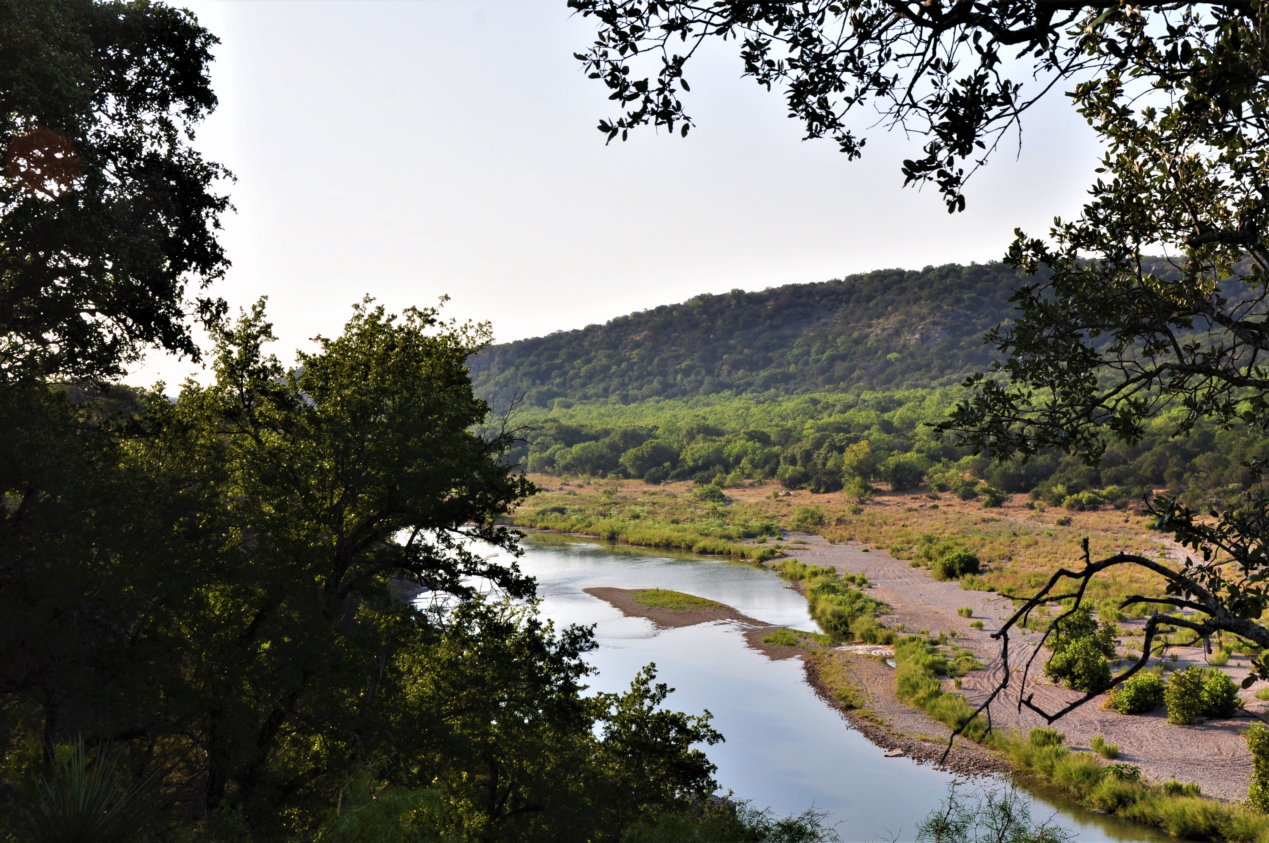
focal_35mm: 57
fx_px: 2007
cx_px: 634
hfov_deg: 35.1
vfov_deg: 23.7
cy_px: 422
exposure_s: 1/250
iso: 250
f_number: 10
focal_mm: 38
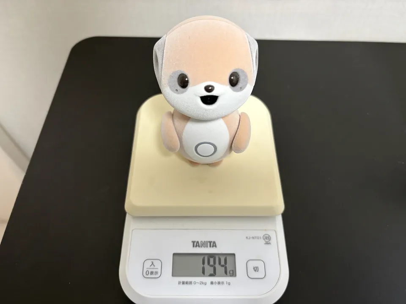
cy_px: 152
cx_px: 203
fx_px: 305
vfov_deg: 53.1
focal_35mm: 26
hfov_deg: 67.3
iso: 400
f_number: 1.6
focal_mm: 5.96
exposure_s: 1/60
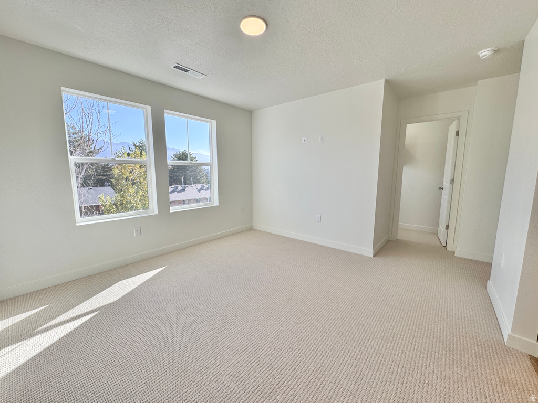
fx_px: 218
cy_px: 202
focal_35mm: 14
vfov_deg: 85.7
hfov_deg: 102.1
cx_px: 269
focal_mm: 2.22
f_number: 2.2
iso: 40
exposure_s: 1/314
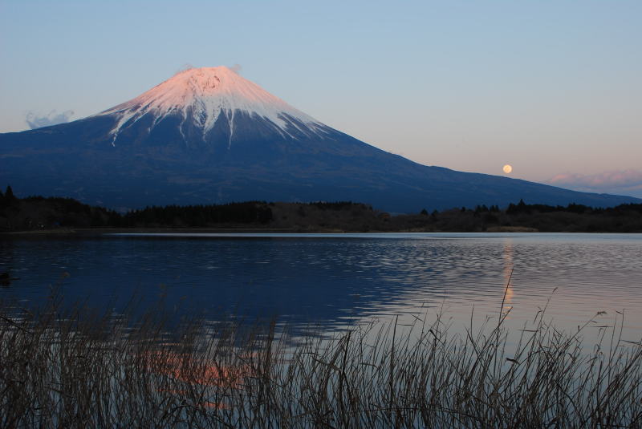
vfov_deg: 29.9
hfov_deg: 43.6
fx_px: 803
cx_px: 321
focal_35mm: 45
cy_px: 214
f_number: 11
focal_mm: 30
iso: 100
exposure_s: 1/8
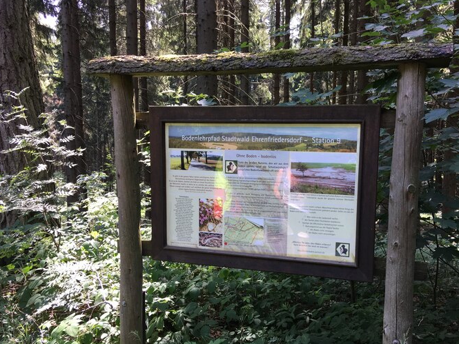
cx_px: 251
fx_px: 451
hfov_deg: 53.9
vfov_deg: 41.7
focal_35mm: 34
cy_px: 195
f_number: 2.2
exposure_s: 1/100
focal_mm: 4.15
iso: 40
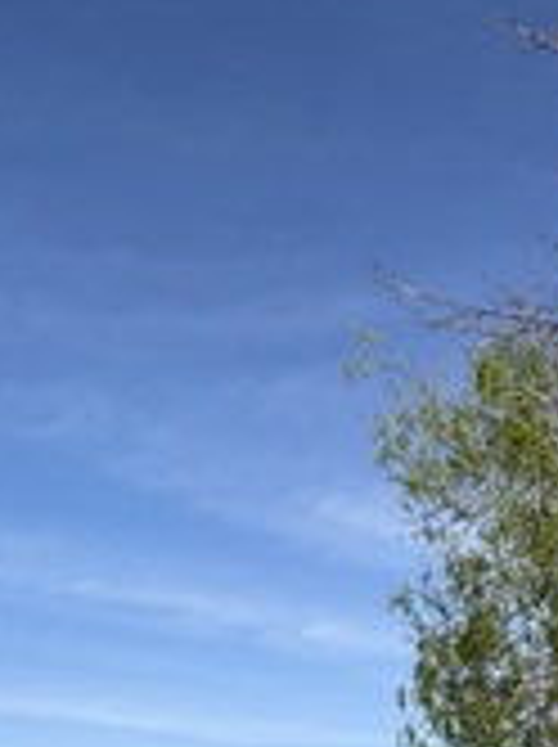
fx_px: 1164
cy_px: 774
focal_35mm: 54
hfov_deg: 27.0
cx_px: 266
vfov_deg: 32.3
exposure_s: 1/1033
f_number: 2.2
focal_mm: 2.22
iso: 20
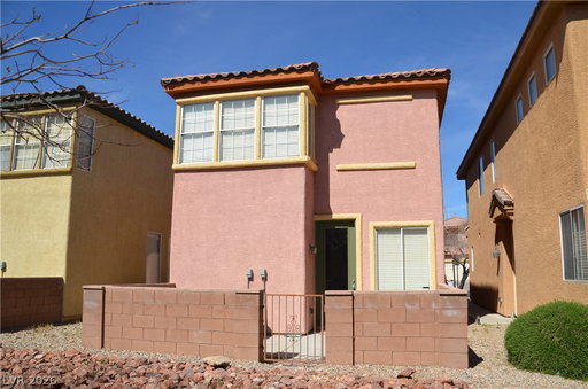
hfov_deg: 67.5
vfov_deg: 47.7
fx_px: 440
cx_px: 294
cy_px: 194
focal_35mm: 27
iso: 100
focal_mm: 18
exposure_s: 1/400
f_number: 10
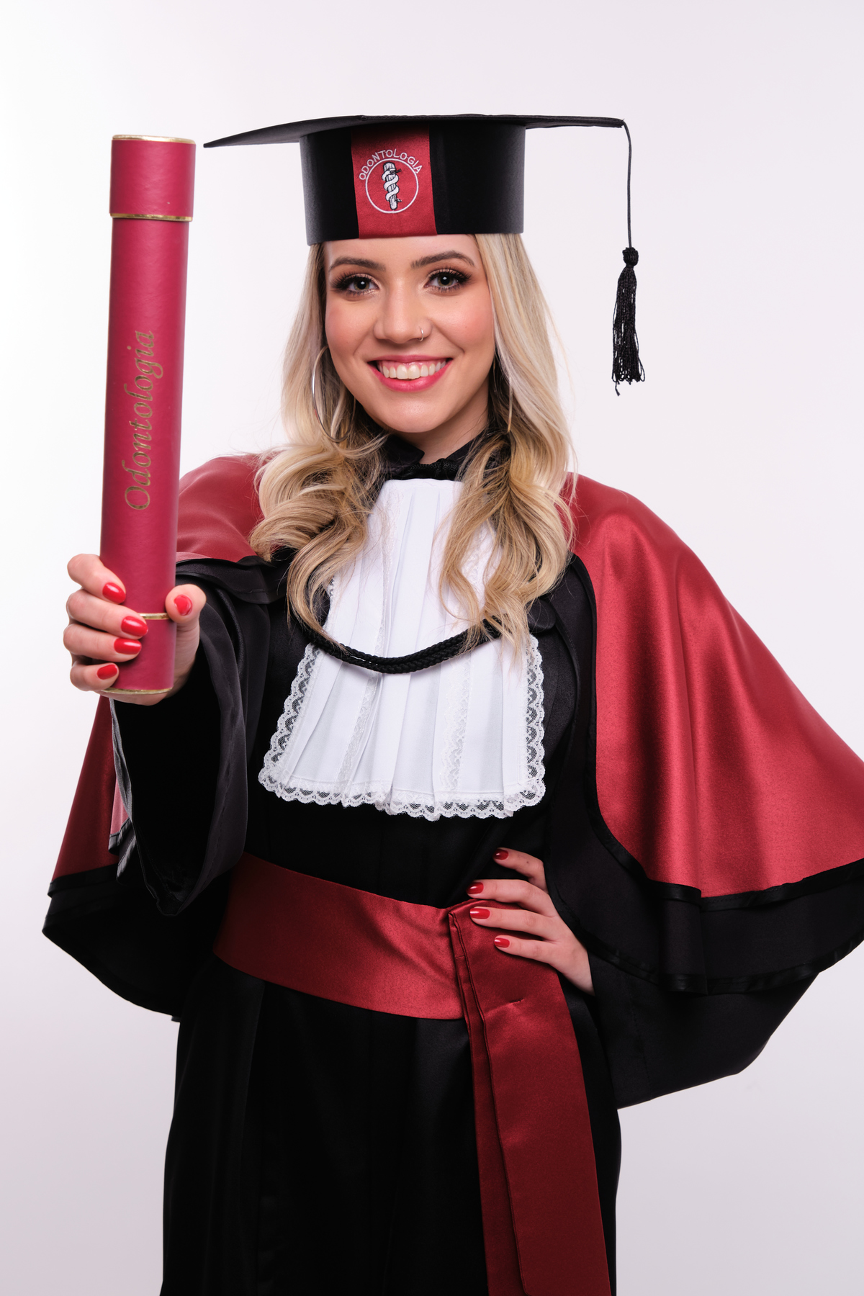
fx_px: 2520
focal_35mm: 70
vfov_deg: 28.8
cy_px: 648
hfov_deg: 19.5
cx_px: 432
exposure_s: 1/125
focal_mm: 46.6
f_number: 7.1
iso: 160
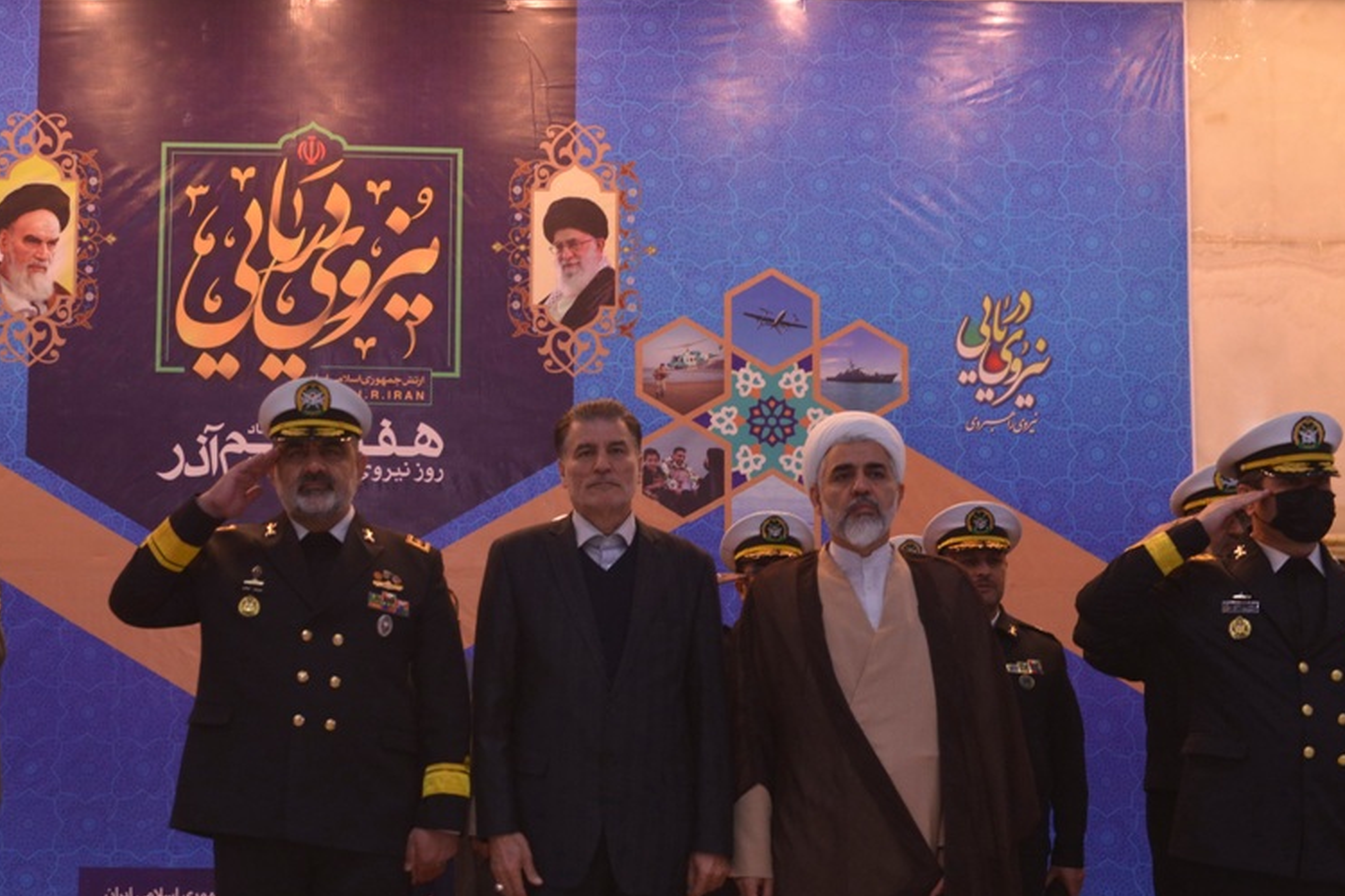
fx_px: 2092
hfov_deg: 35.2
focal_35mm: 56
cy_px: 563
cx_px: 405
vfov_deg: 24.1
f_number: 7.1
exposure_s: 1/50
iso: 1600
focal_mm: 35
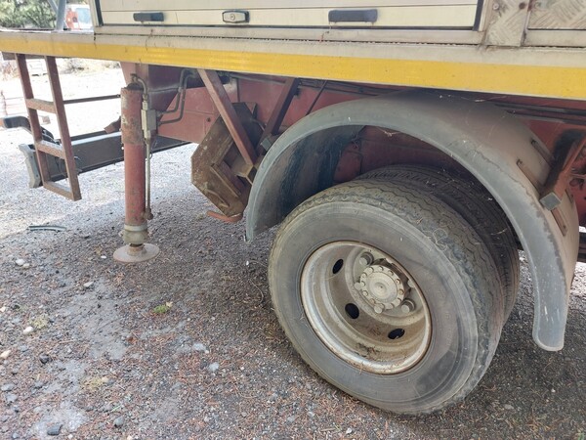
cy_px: 220
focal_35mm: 25
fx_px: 423
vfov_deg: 54.9
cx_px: 293
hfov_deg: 69.4
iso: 50
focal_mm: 5.23
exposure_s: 1/50
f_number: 1.8
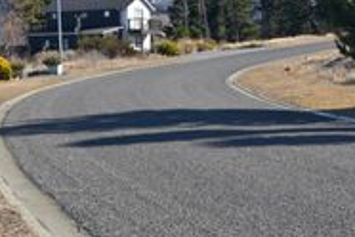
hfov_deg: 22.4
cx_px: 183
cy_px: 47
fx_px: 897
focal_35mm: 91
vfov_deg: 14.9
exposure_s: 1/200
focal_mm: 24
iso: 100
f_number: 9
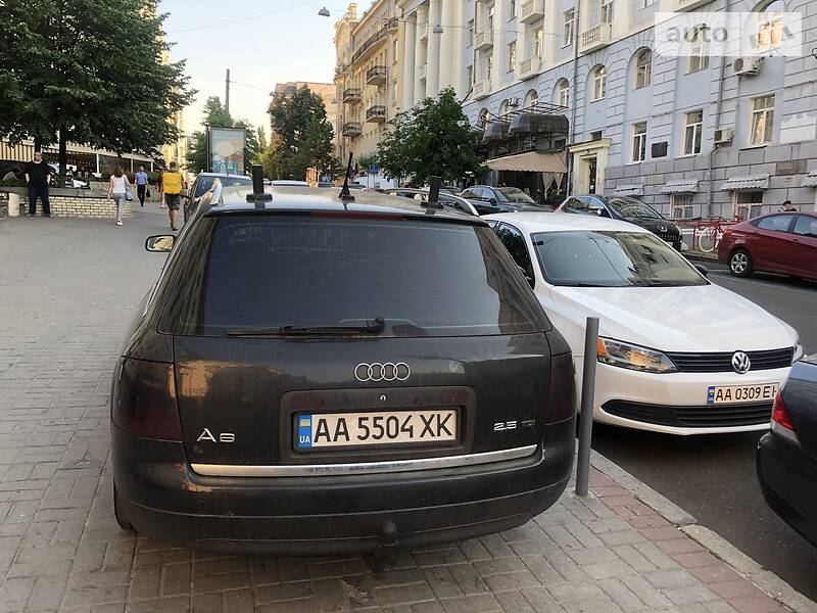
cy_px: 306
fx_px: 661
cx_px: 408
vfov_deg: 49.7
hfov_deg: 63.4
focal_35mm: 28
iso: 25
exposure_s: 1/120
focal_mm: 4
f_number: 1.8
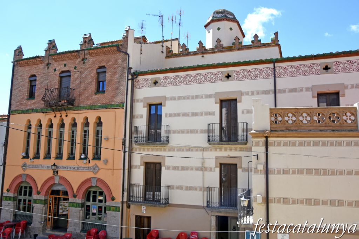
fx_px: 314
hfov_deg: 59.5
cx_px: 180
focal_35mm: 32
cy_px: 120
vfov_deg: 41.7
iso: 250
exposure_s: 1/320
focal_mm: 21
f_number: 9
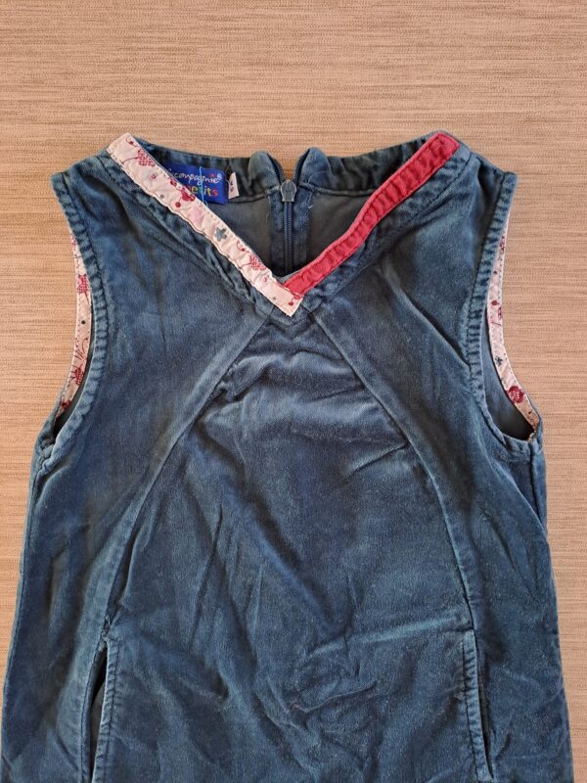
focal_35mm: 25
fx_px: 565
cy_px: 392
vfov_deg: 69.4
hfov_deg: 54.9
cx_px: 294
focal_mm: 4.65
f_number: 1.8
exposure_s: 1/33
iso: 250
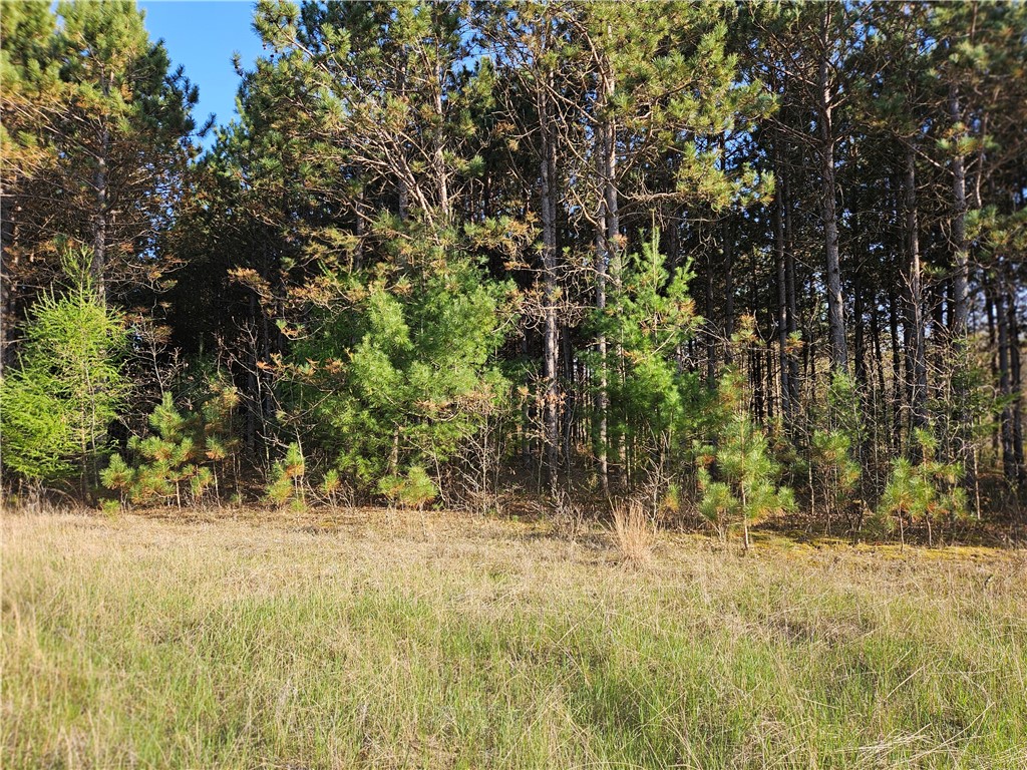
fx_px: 682
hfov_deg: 73.9
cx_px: 514
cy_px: 385
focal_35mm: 23
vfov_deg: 58.9
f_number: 1.8
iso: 25
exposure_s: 1/400
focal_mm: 5.4
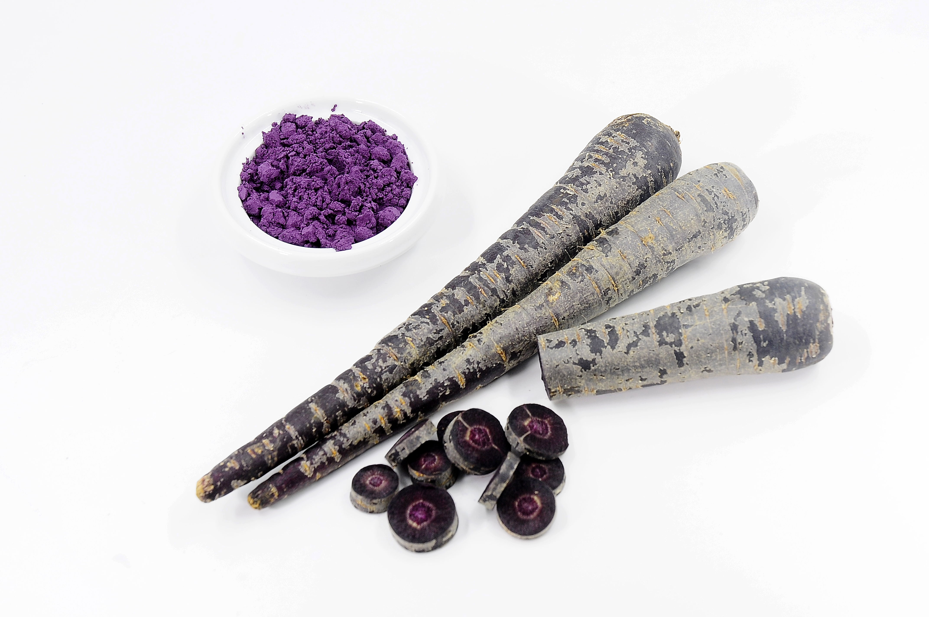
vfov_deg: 23.7
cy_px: 308
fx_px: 1469
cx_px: 464
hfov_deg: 35.1
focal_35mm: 57
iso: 200
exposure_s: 1/60
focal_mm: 38
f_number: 6.3
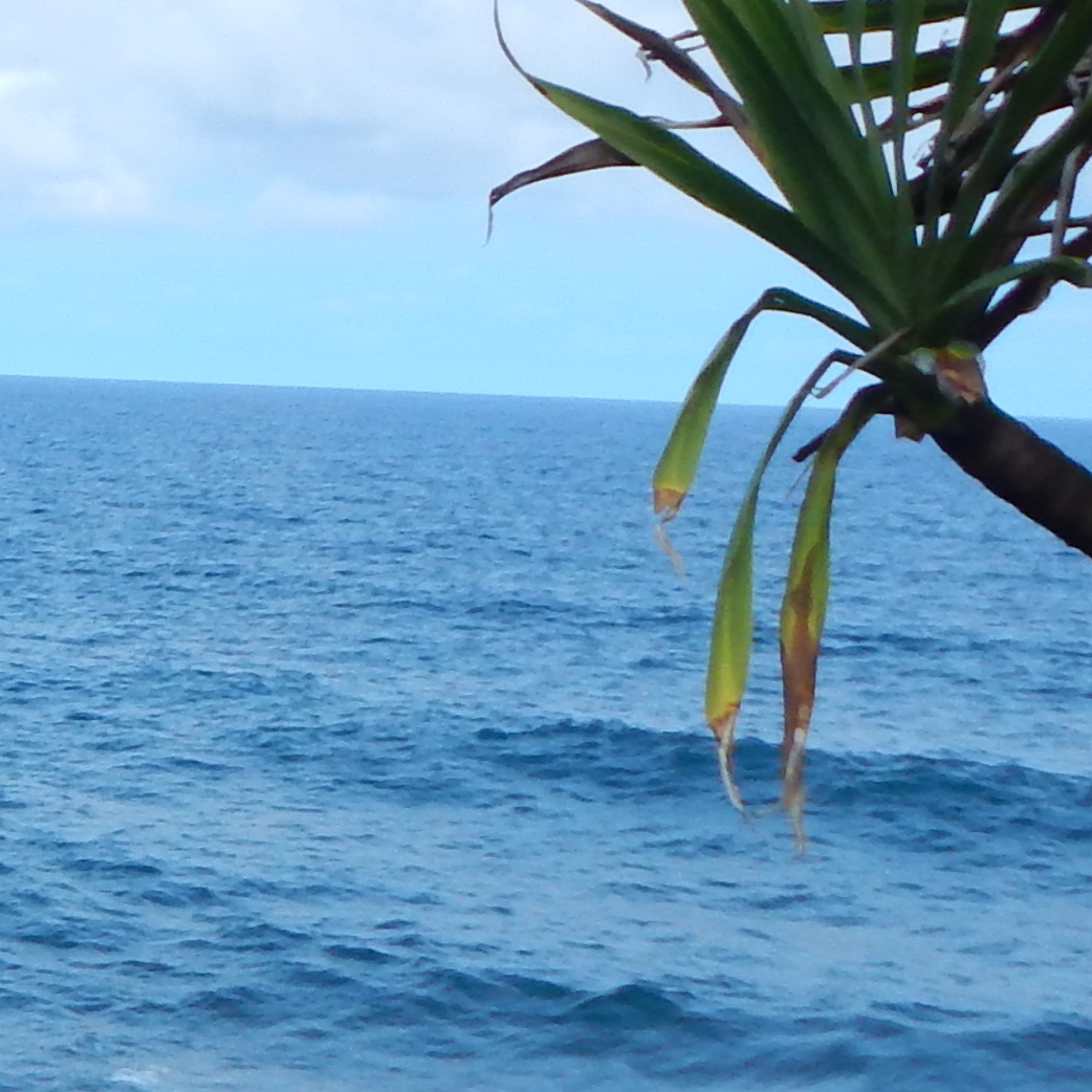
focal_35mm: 86
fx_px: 3069
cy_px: 610
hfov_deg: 17.4
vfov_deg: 20.2
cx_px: -715
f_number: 6
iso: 125
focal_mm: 4
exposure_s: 1/400
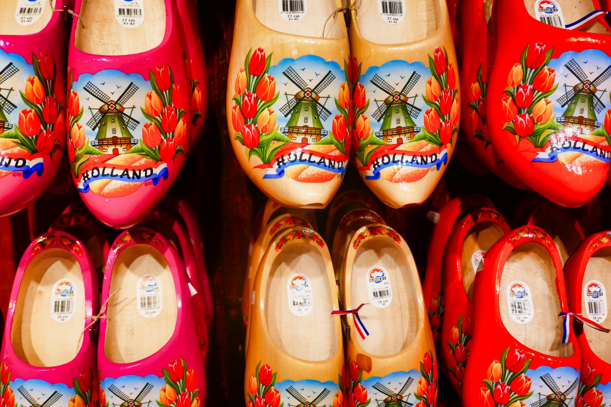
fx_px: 611
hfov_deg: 53.1
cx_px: 314
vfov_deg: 36.8
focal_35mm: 36
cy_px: 200
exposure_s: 1/125
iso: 400
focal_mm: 12.1
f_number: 3.3
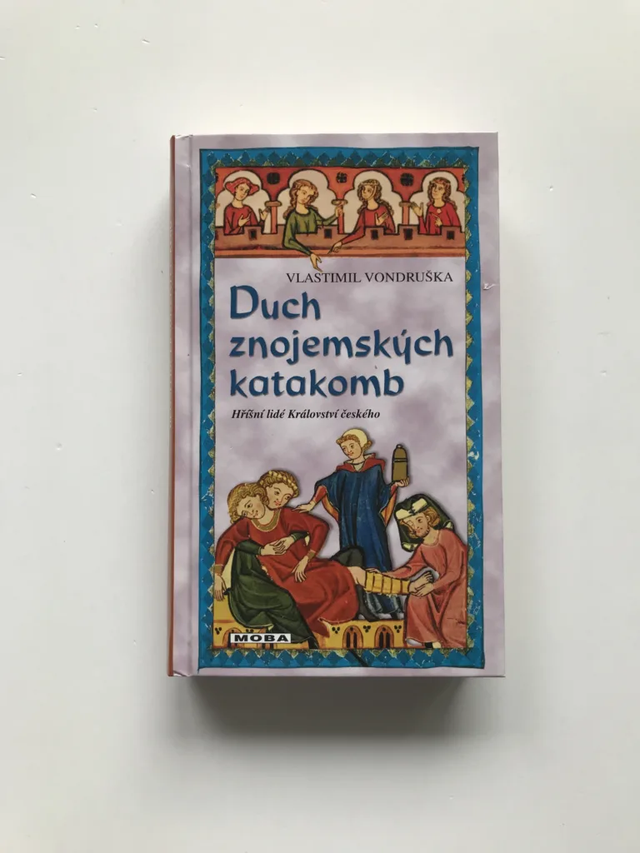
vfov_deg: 63.4
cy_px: 426
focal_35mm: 28
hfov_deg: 49.7
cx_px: 320
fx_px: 690
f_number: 1.8
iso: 25
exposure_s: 1/100
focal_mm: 3.99
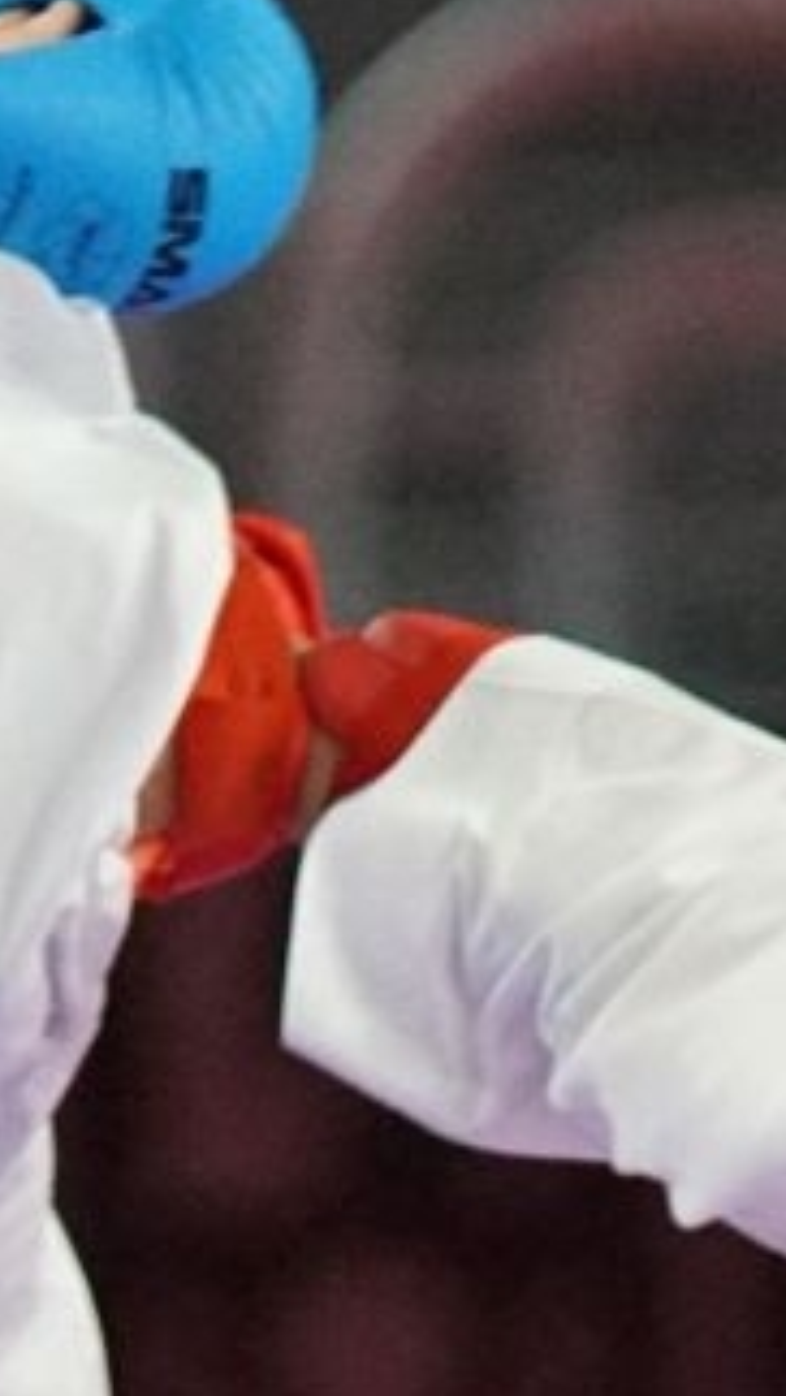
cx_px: 1429
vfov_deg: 1.6
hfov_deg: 0.9
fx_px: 48548
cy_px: 2213
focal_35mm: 1312
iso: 3200
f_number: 2.8
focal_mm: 150
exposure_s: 1/1600
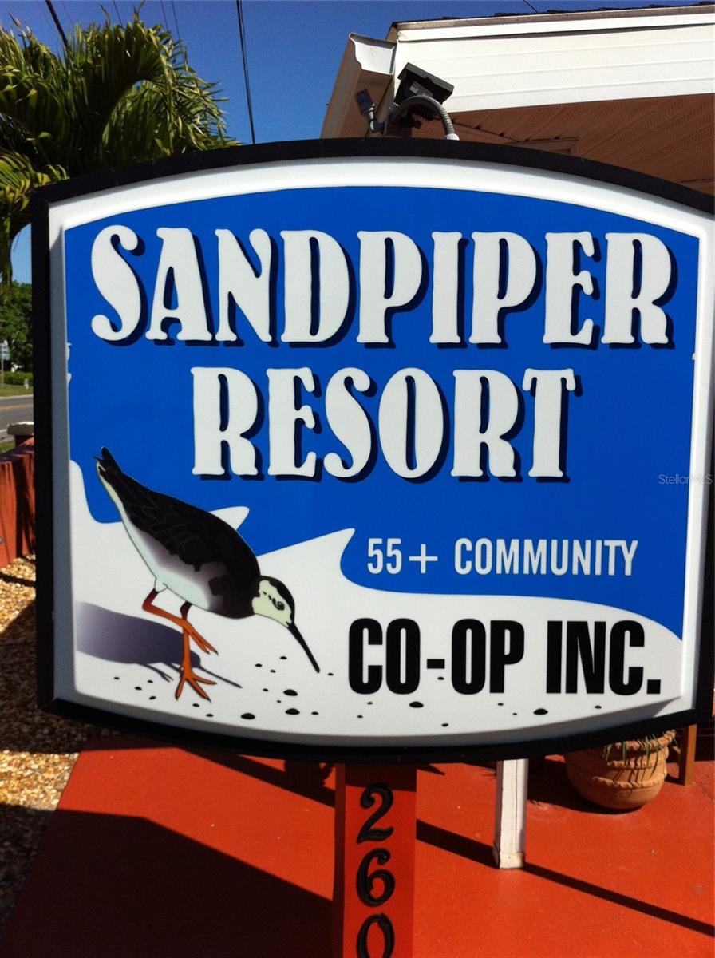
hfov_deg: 40.6
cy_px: 479
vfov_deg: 52.7
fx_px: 967
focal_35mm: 35
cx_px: 358
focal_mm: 3.85
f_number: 2.8
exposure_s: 1/2514
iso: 80
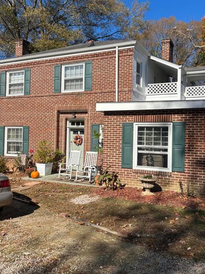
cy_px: 129
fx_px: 269
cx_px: 110
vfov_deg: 53.9
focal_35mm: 34
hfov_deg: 41.7
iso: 50
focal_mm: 5.7
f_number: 1.5
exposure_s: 1/5076
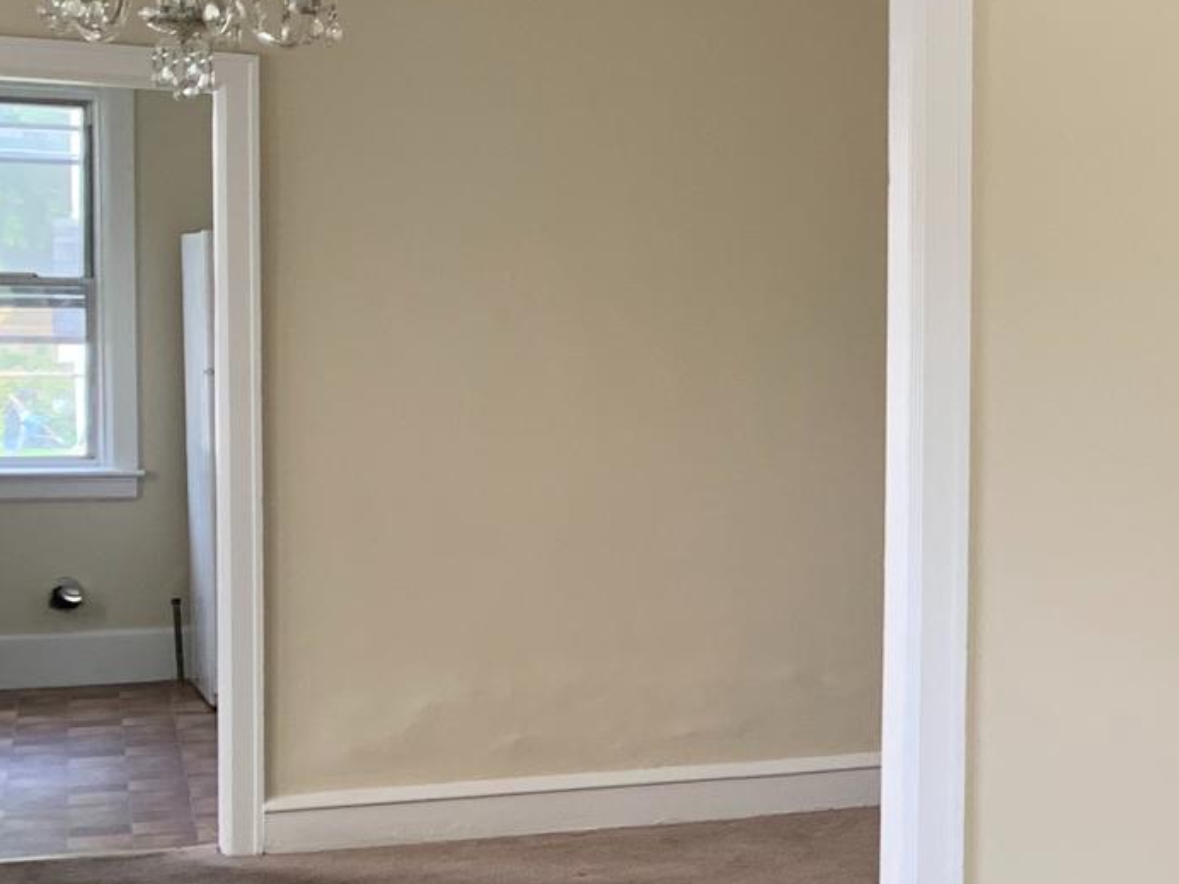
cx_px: 1632
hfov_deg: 22.1
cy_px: 443
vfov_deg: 19.1
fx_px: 2623
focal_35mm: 77
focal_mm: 4.25
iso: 80
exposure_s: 1/121
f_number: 1.8
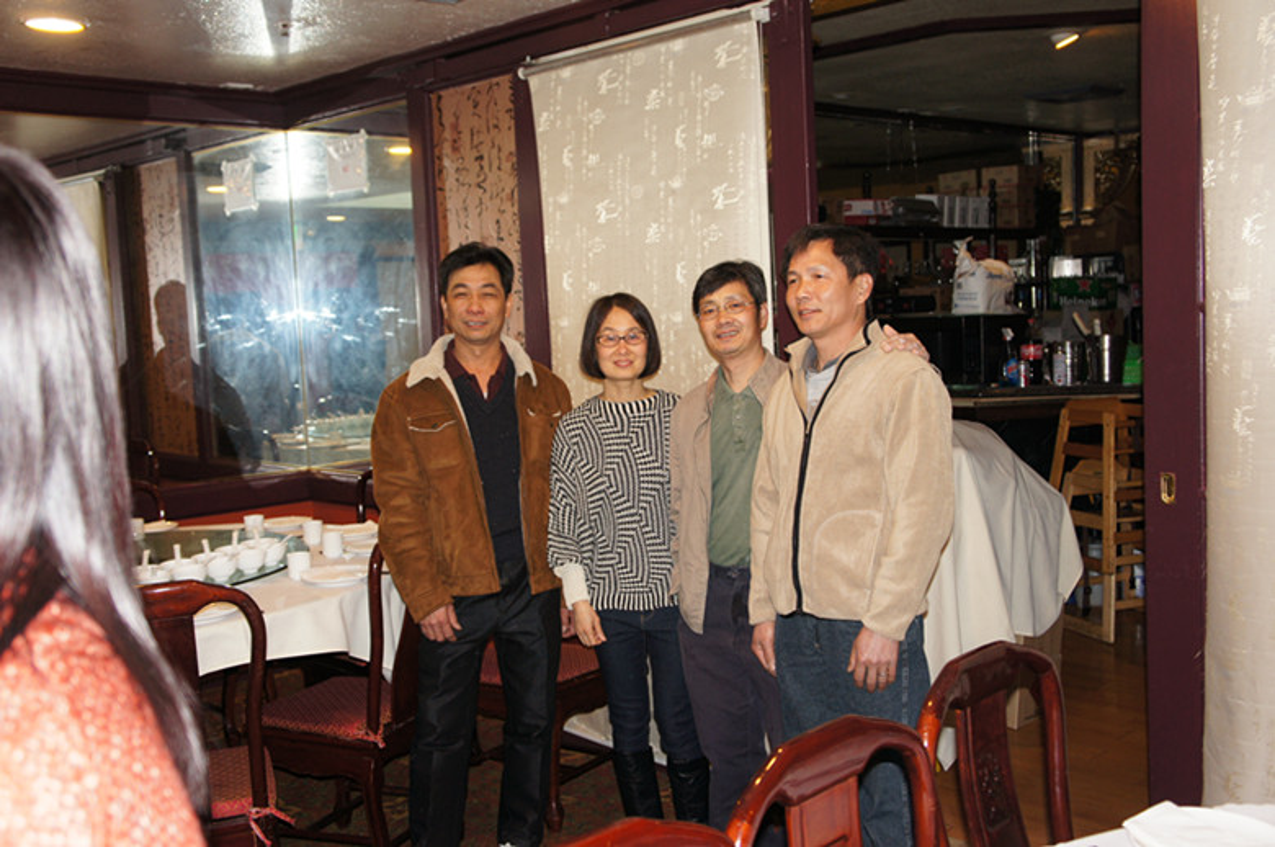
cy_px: 424
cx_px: 638
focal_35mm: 38
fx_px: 1326
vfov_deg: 35.4
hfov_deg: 51.3
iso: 200
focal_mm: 25
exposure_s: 1/60
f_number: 4
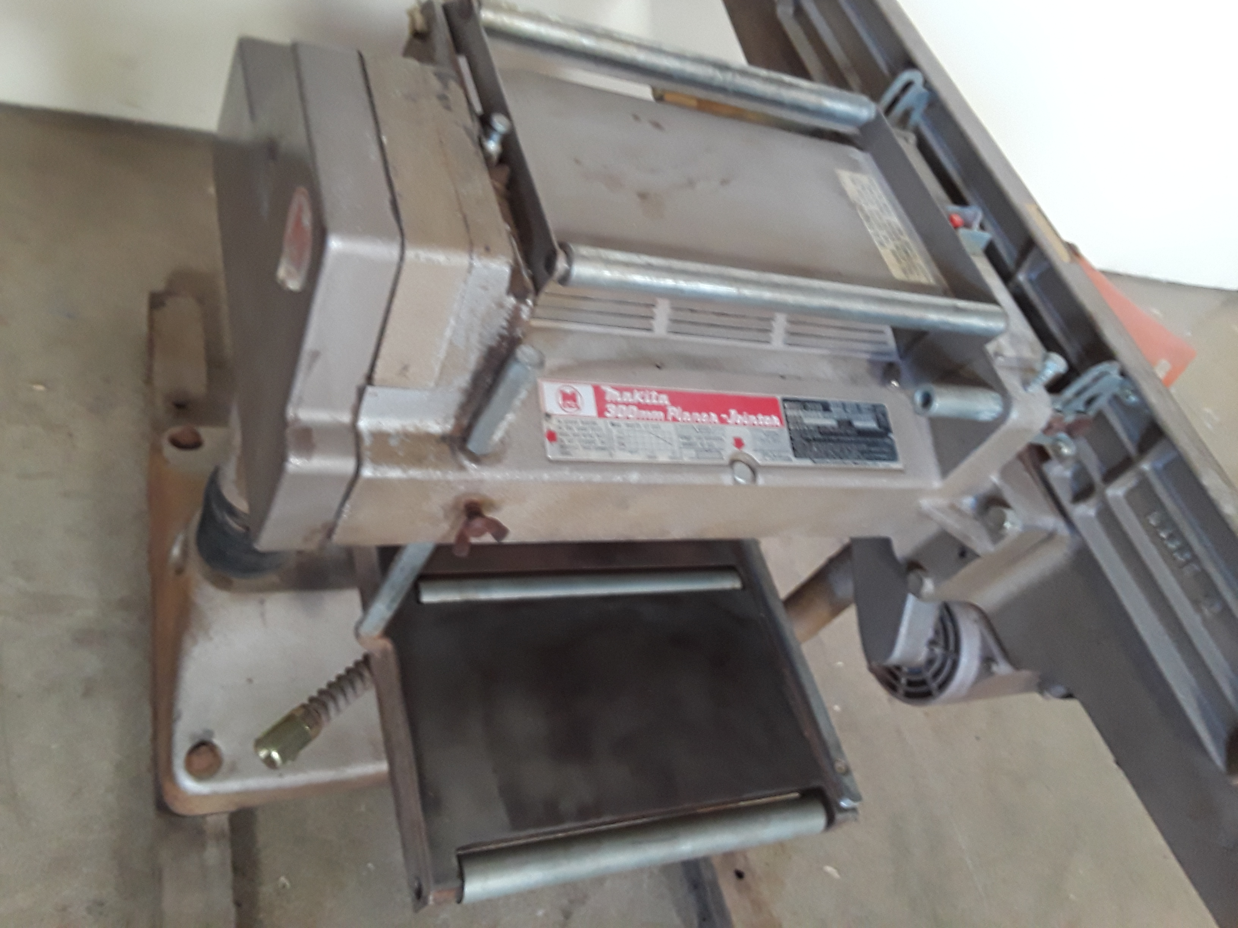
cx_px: 619
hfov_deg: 63.4
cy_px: 464
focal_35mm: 28
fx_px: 1001
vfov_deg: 49.7
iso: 160
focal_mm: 2.9
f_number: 1.9
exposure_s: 1/17
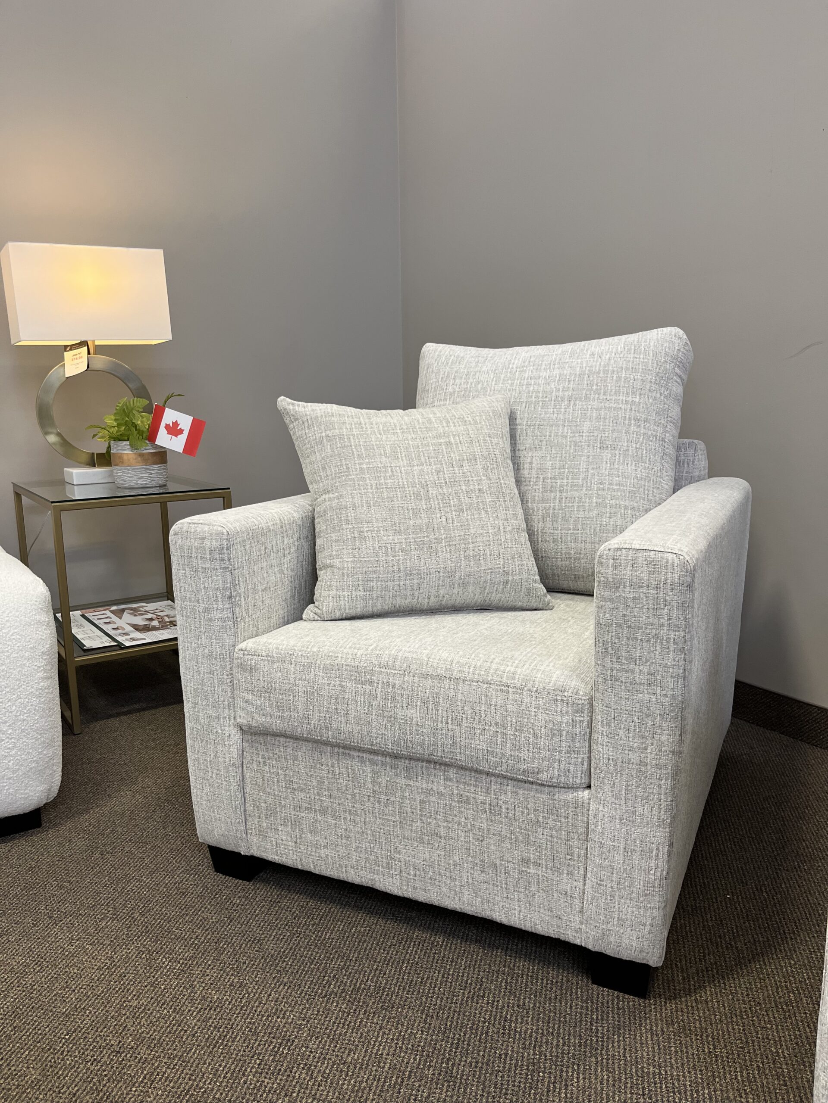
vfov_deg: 67.3
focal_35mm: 26
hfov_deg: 53.1
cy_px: 552
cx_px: 414
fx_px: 829
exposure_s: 1/120
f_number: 1.6
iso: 125
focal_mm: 5.1
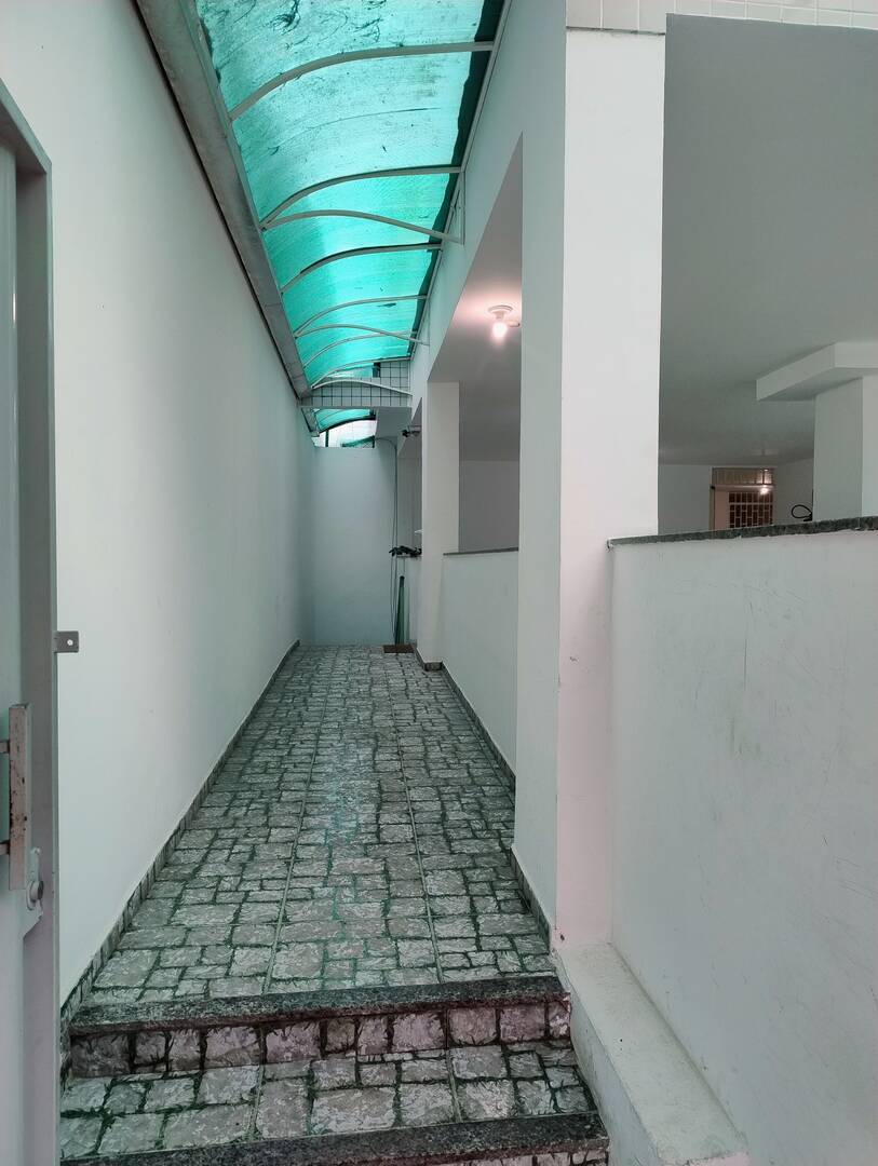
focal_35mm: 24
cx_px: 439
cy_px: 583
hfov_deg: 56.9
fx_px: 810
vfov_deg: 71.5
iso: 469
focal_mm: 5.56
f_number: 1.8
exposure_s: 1/120
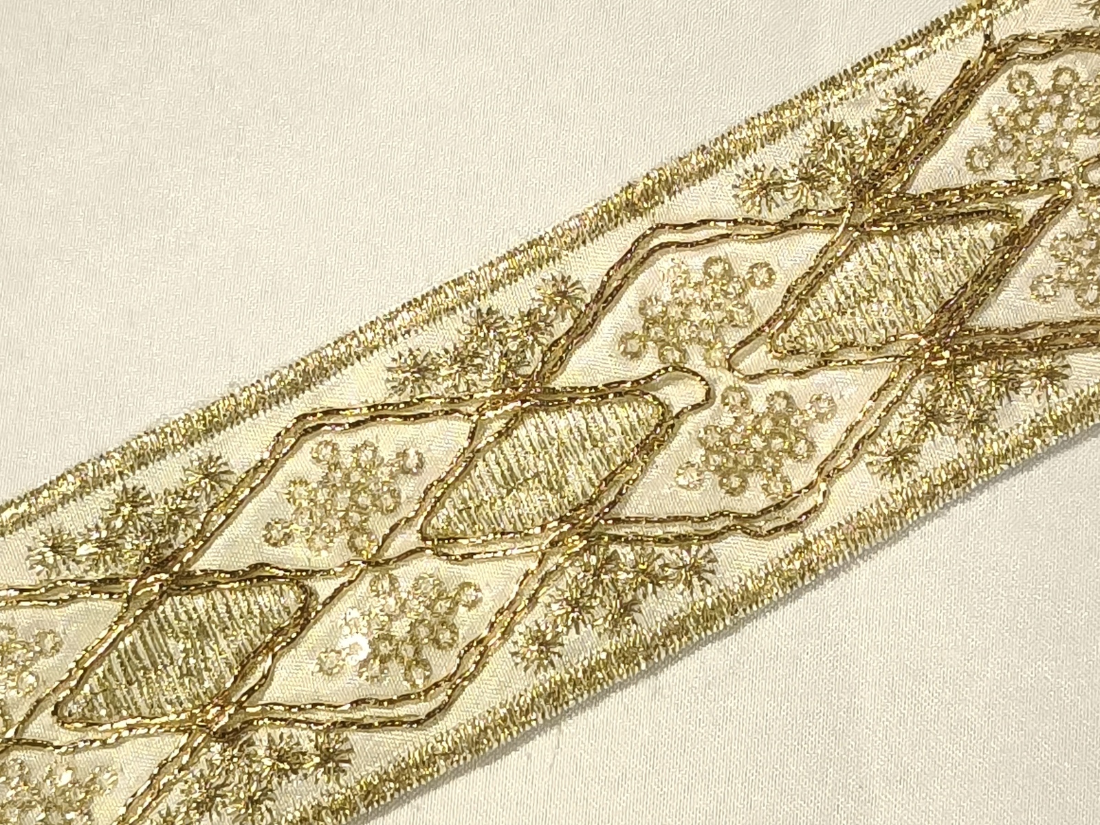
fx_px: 2606
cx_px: 550
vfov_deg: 18.0
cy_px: 412
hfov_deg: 23.8
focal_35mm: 82
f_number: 1.6
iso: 2000
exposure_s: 1/3805
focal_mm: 6.57
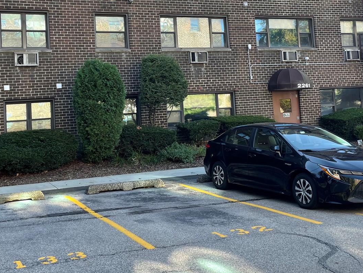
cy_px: 64
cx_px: 160
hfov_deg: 38.1
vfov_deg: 28.6
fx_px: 524
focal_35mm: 50
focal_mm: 4.2
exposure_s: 1/197
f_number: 1.6
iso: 32
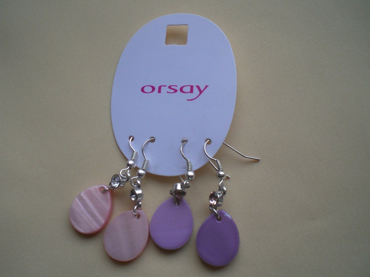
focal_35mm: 38
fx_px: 406
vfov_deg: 37.7
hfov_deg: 49.0
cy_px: 138
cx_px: 185
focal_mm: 6.3
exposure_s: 1/125
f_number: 3.1
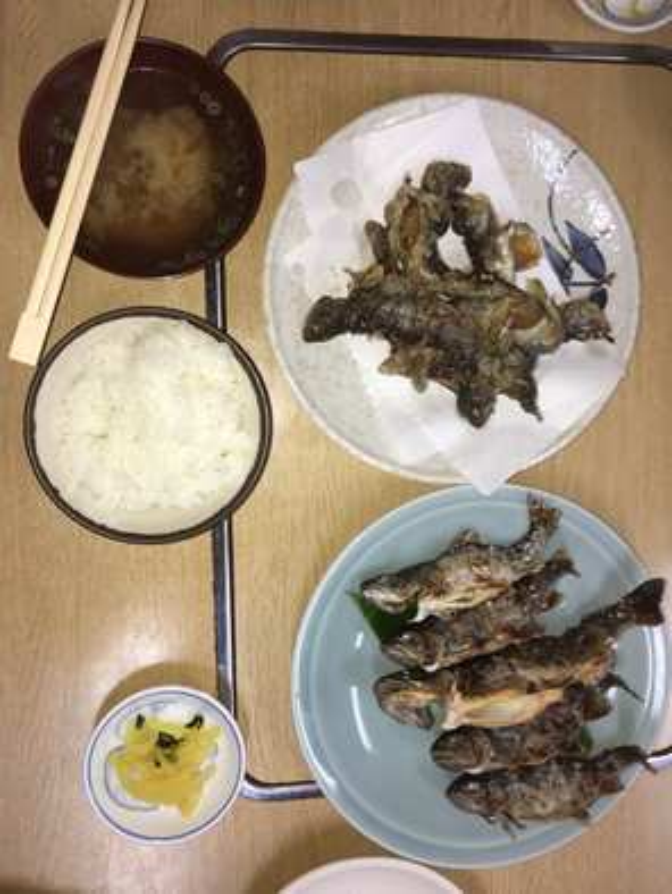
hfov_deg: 48.3
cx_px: 336
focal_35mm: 29
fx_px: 750
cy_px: 447
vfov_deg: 61.6
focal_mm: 4.15
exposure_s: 1/37
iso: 25
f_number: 2.2
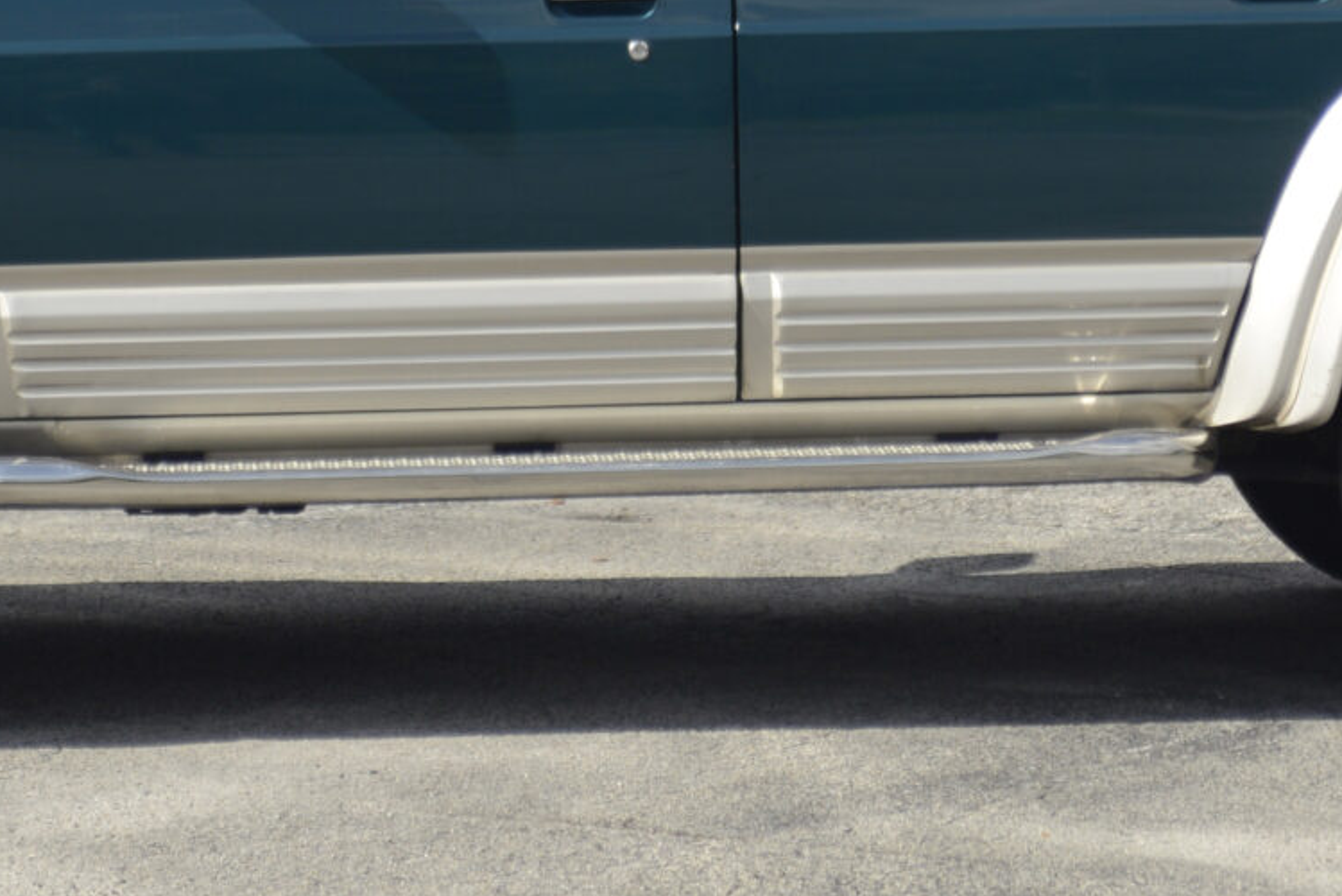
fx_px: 9173
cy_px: -135
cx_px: 797
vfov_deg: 5.6
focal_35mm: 246
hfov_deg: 8.4
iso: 200
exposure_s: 1/640
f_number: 4.2
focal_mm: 72
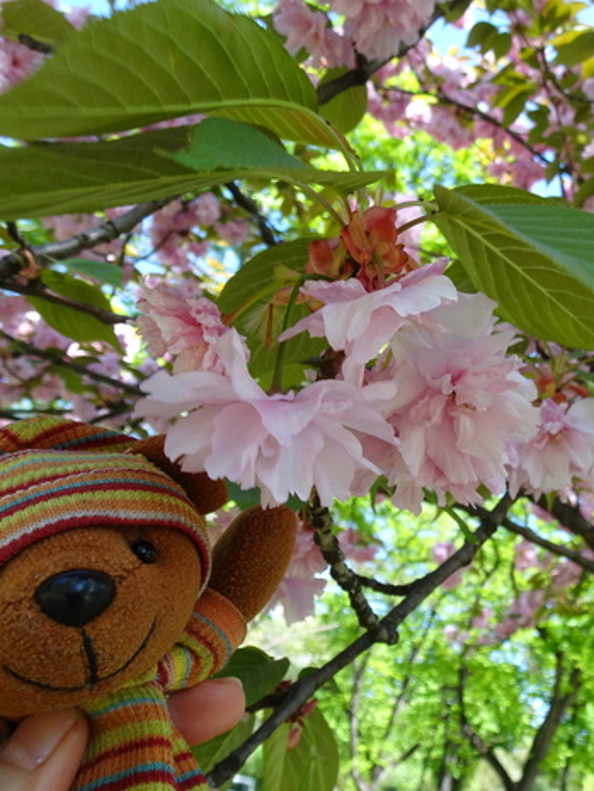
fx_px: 755
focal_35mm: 33
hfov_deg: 41.3
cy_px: 401
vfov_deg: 55.3
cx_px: 466
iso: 80
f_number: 3.5
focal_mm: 4.1
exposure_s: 1/100
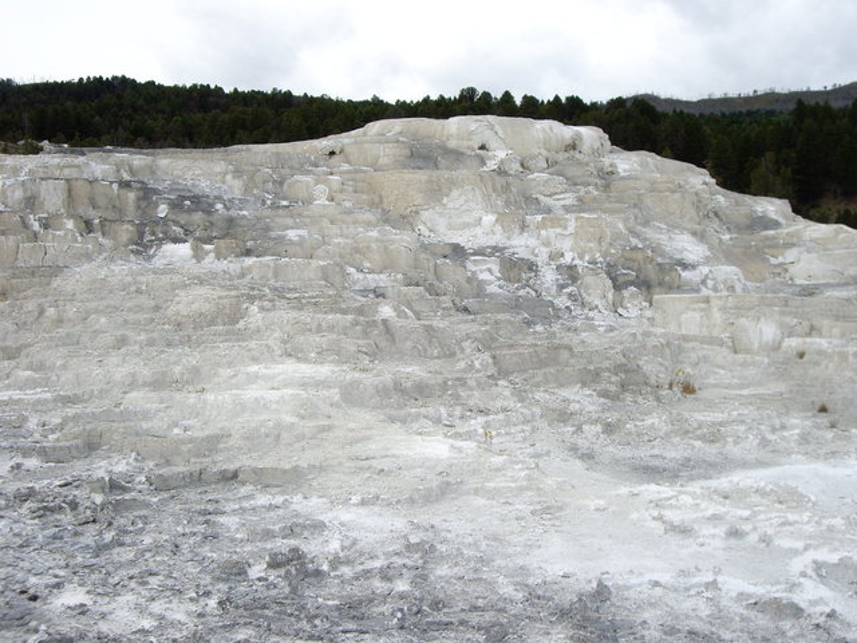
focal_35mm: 47
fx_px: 1164
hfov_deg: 40.4
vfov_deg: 30.9
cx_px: 428
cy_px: 322
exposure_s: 1/320
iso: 50
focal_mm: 7.6
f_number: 4.8
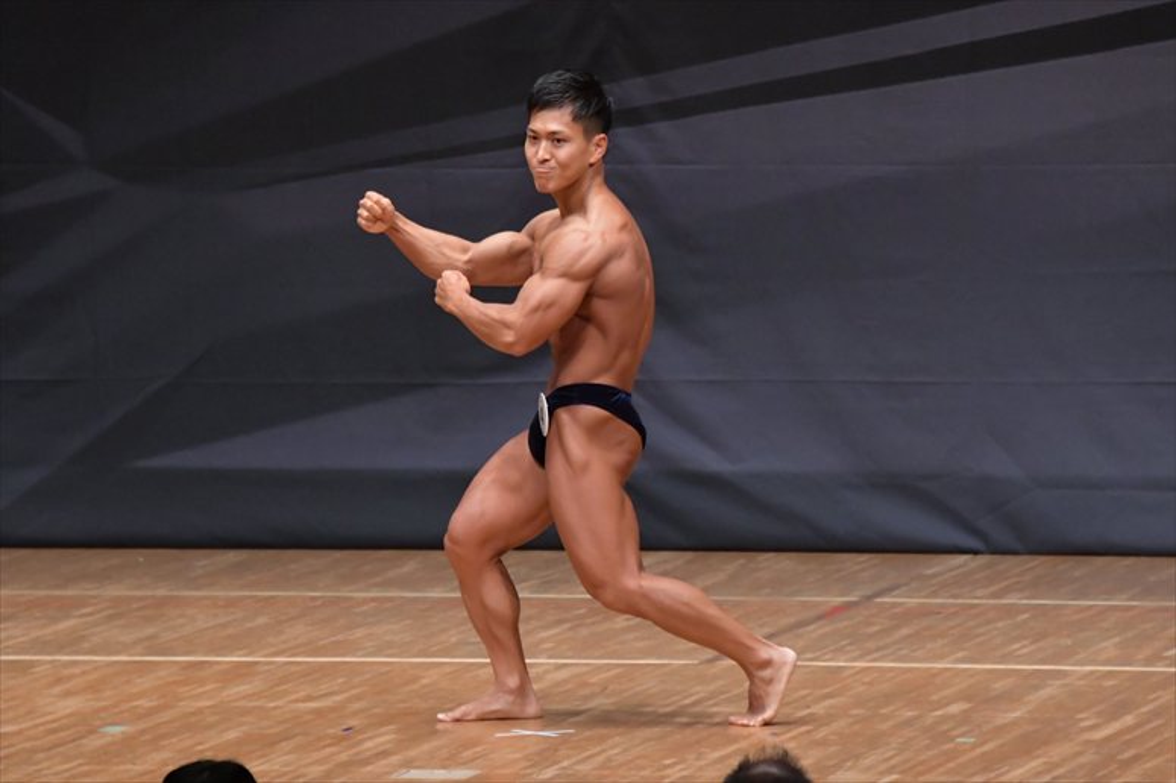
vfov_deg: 4.4
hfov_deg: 6.5
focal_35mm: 315
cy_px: 392
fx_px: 10285
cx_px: 588
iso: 6400
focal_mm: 210
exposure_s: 1/400
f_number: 5.6
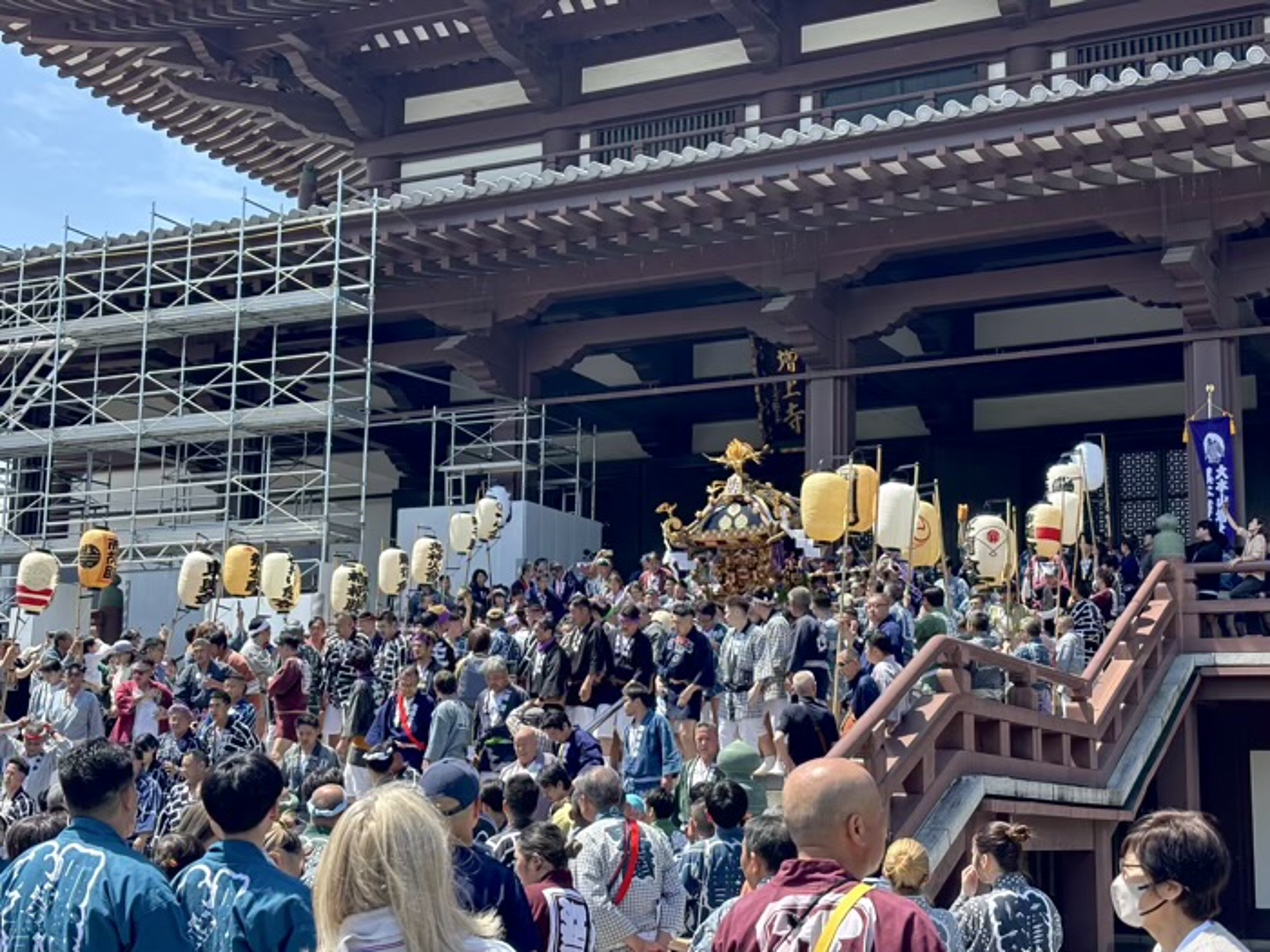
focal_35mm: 52
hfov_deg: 36.8
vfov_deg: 28.0
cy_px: 476
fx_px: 1908
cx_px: 635
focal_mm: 5.96
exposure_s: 1/865
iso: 32
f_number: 1.6
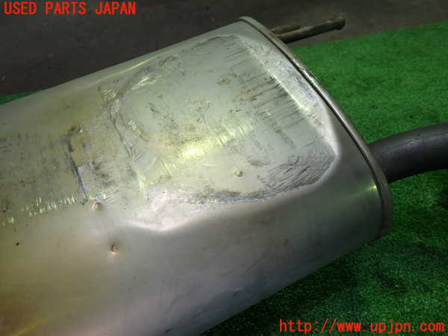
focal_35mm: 25
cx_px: 224
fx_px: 324
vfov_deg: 54.9
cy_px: 168
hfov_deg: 69.4
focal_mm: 4.5
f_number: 2
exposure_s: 1/60
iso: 200
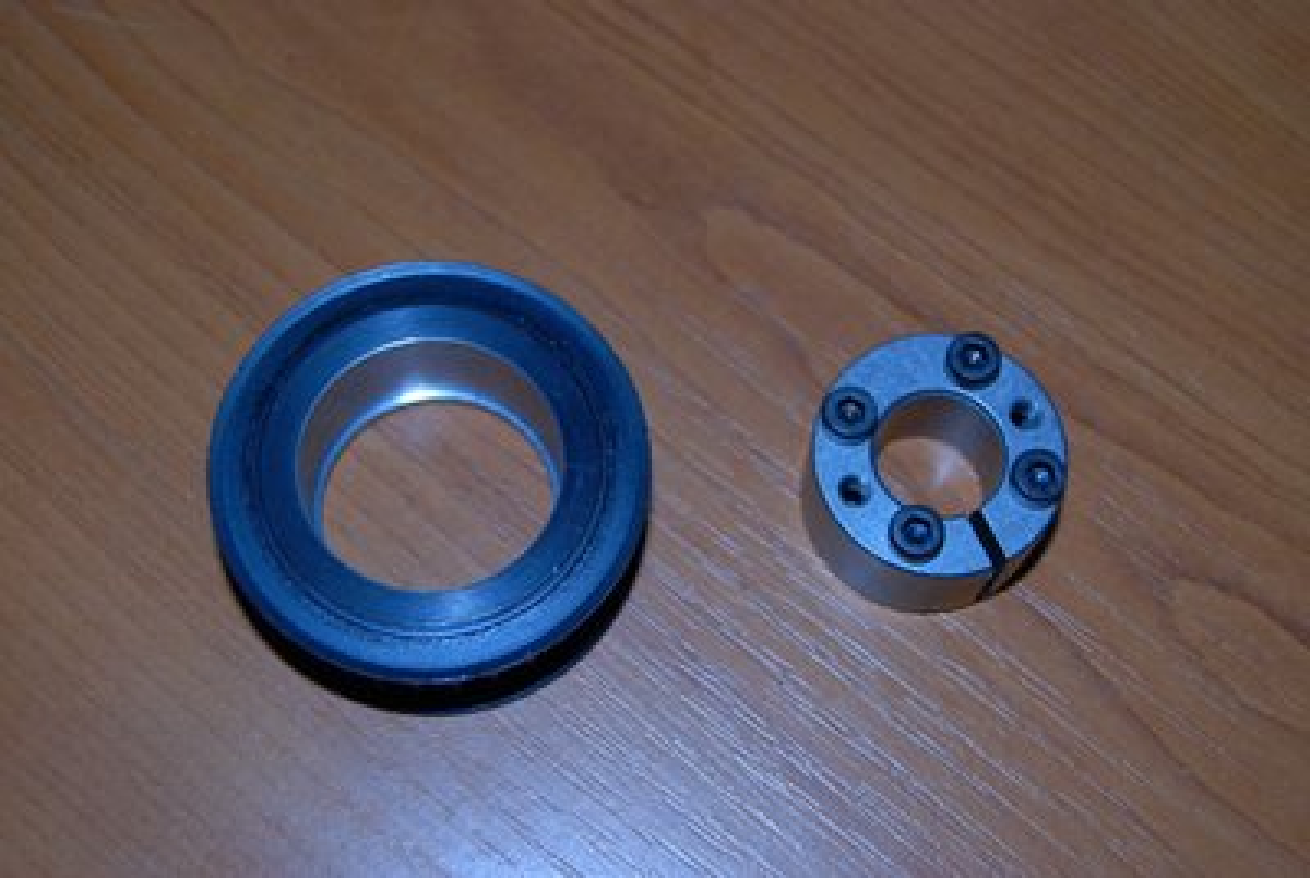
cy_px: 439
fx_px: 2296
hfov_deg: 31.8
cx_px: 655
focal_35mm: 63
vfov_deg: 21.6
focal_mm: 42
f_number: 5.3
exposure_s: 1/60
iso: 320
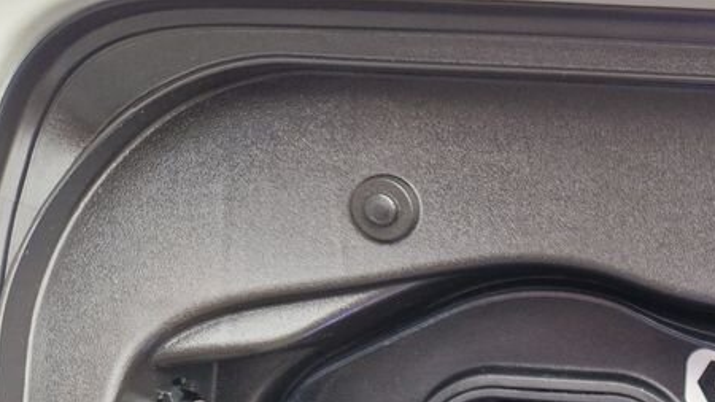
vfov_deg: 19.1
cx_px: 783
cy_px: 558
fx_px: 1081
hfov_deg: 32.3
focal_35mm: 57
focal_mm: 5.4
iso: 200
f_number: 1.8
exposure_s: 1/180
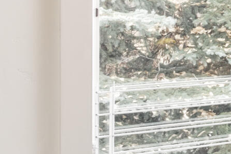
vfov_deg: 10.6
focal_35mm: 128
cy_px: -15
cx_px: 741
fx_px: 822
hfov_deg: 10.2
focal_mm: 19
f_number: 7.1
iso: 500
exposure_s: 1/13
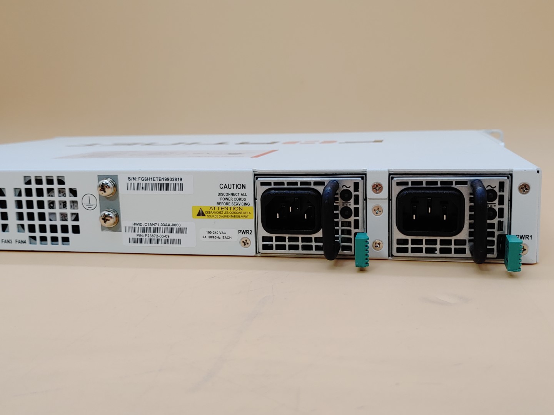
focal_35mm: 39
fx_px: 624
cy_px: 208
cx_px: 277
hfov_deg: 47.9
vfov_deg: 36.8
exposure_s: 1/70
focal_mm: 4.36
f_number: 1.8
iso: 50
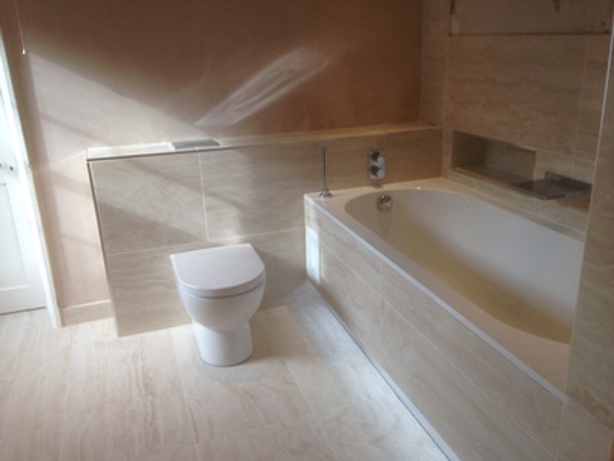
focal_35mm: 33
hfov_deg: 55.4
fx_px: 585
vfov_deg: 42.9
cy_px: 230
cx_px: 307
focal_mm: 4.12
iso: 64
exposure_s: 1/120
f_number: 2.4
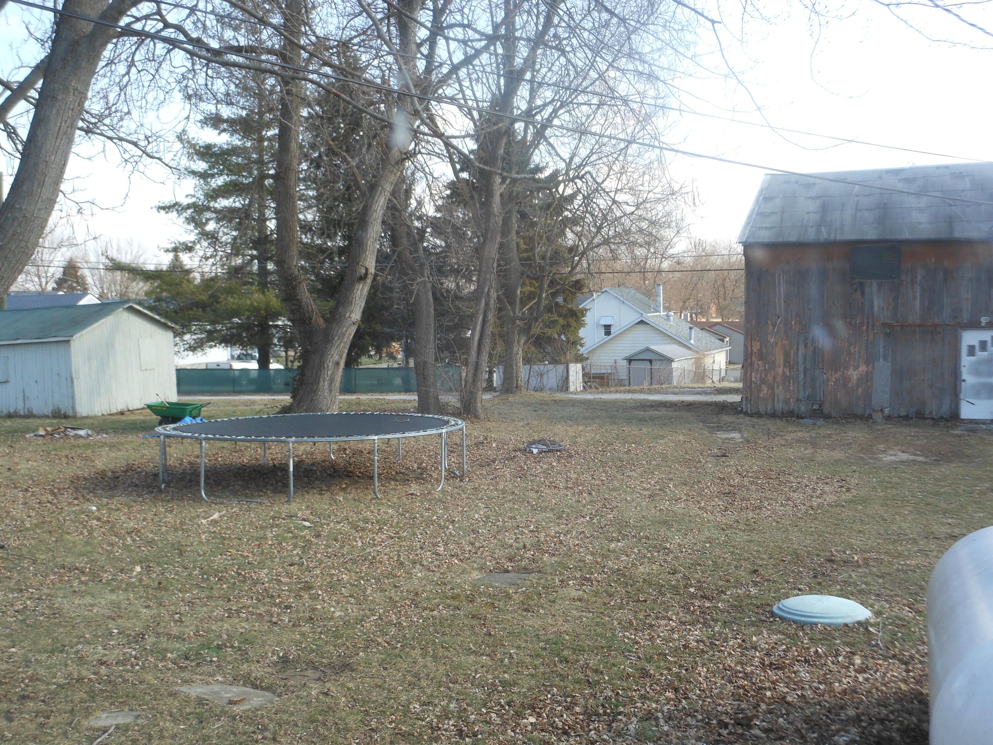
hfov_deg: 47.9
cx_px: 496
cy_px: 372
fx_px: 1119
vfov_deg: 36.8
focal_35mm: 39
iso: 80
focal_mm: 6.9
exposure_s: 1/125
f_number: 4.3
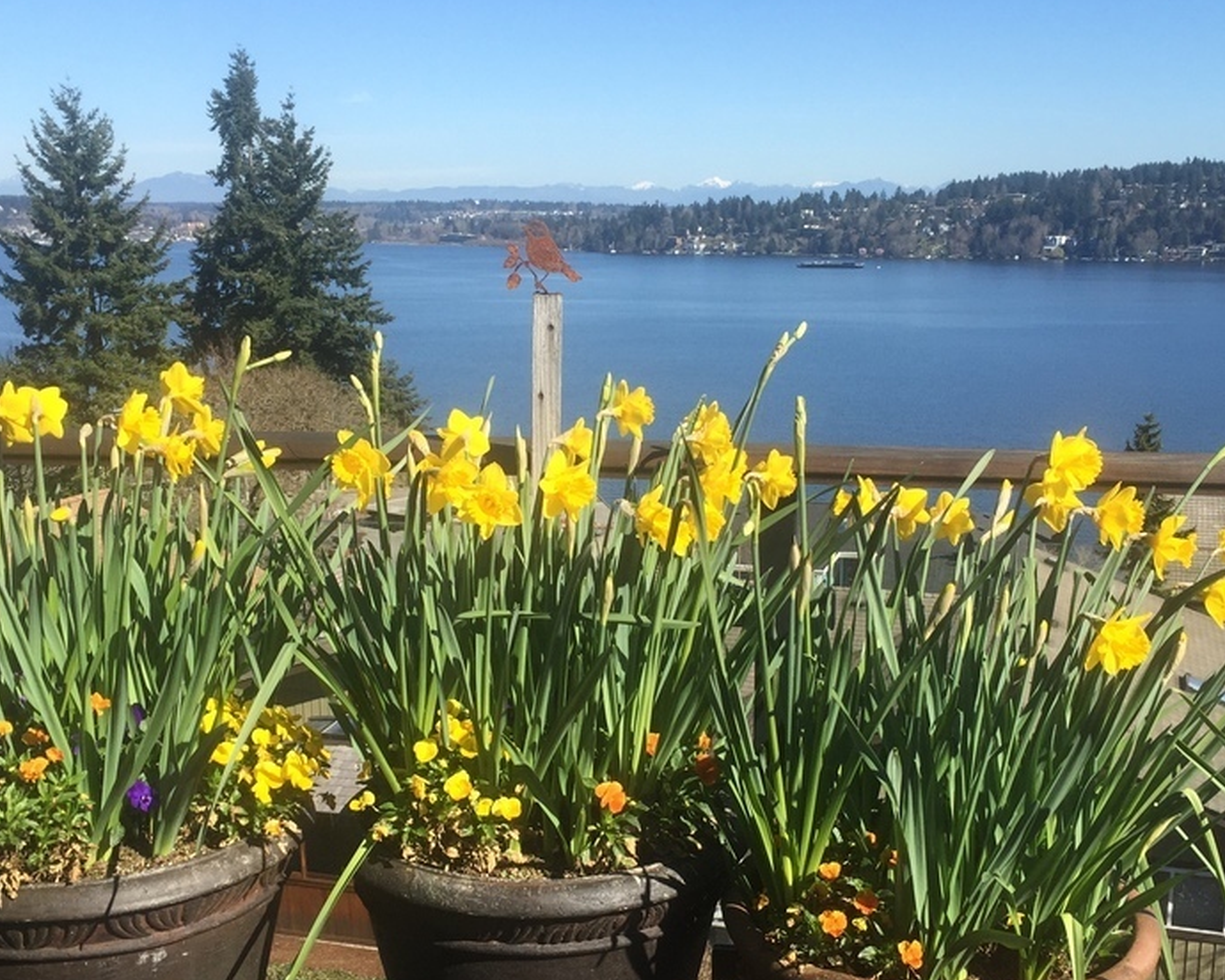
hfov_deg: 43.8
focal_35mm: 42
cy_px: 591
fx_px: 1523
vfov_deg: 35.5
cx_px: 628
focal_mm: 4.15
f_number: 2.2
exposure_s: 1/1647
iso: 32
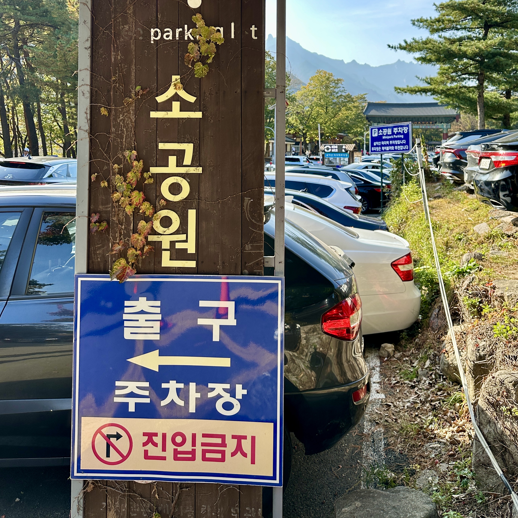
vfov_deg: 50.7
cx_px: 275
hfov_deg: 52.5
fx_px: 525
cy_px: 141
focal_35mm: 31
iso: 80
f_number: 1.78
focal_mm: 6.86
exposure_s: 1/773
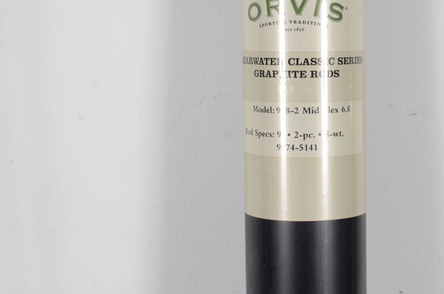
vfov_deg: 14.6
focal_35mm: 93
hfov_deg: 21.9
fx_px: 1143
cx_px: 305
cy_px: 68
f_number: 9
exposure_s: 1/125
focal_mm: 35
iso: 100
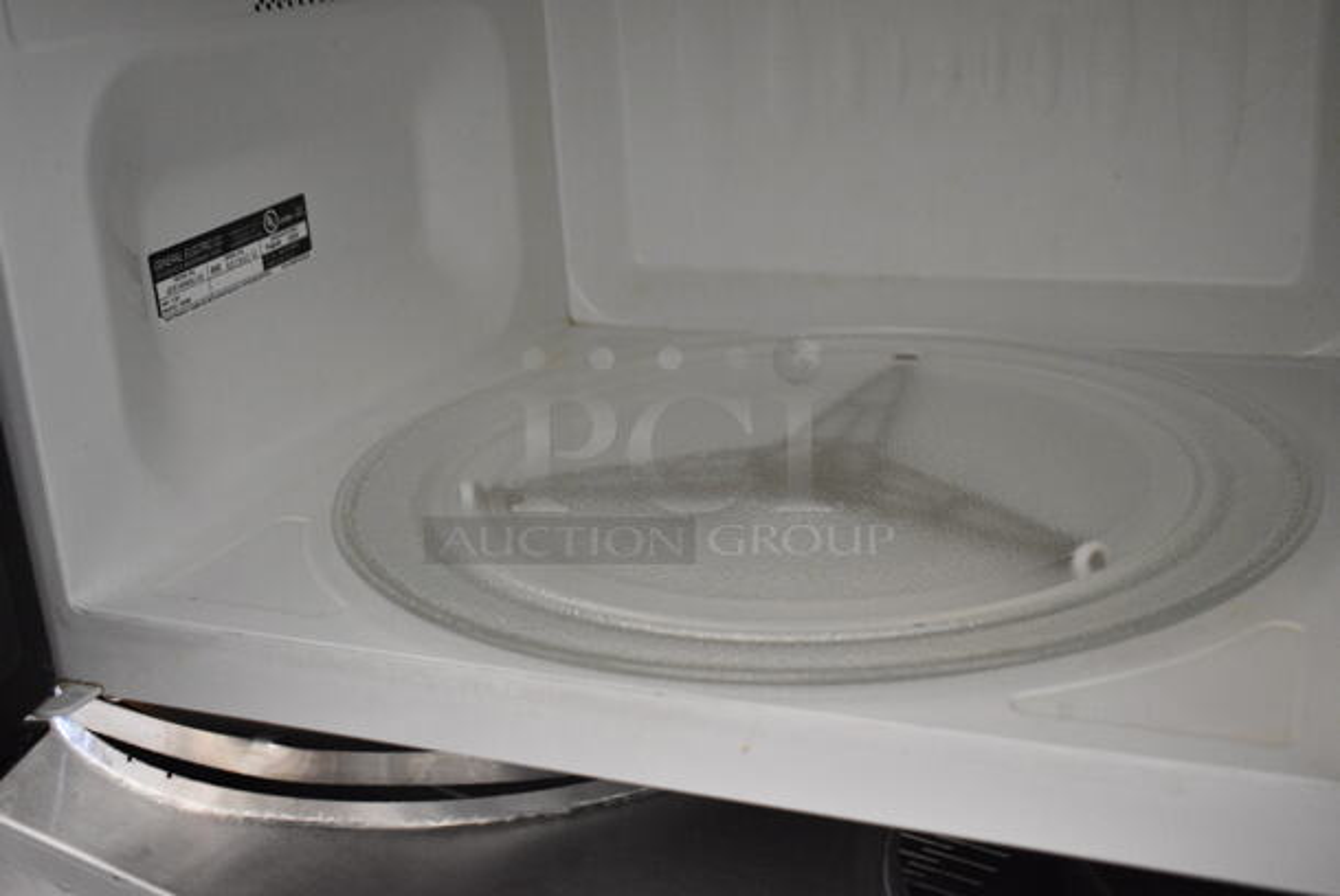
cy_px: 448
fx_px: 1621
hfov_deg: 44.9
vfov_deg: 30.9
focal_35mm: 44
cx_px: 670
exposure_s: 1/50
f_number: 4.2
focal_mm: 29
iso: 2500
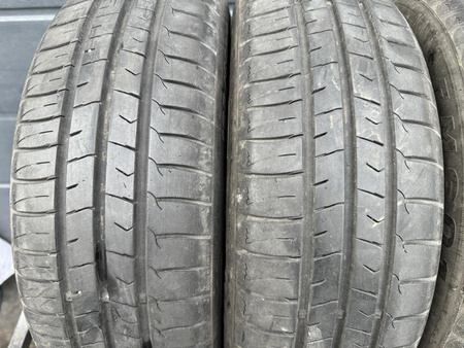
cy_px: 174
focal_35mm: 24
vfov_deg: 56.9
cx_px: 232
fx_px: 322
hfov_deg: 71.6
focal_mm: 6.86
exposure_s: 1/121
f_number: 1.78
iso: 100
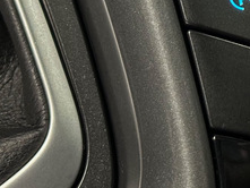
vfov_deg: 10.4
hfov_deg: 13.8
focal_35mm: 141
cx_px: 259
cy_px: -35
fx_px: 1019
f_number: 1.78
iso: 640
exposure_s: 1/25
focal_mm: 6.86
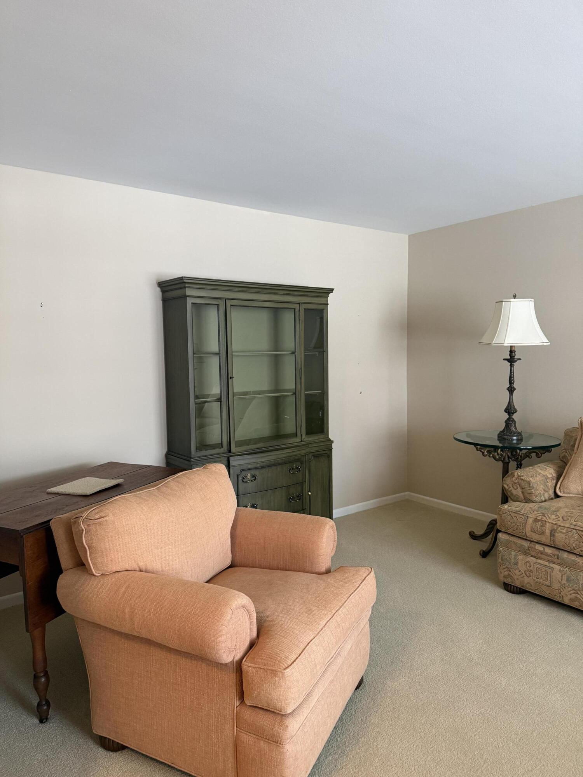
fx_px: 539
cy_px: 388
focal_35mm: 24
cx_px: 292
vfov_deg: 71.6
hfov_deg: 56.8
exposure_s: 1/60
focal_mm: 6.76
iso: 320
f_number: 1.78
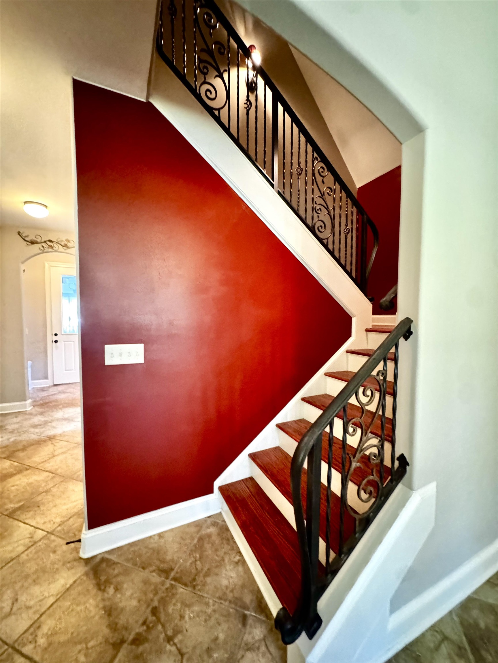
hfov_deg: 85.7
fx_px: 269
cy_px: 332
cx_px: 249
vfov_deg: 102.1
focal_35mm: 14
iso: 1250
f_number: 2.2
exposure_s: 1/30
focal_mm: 2.22
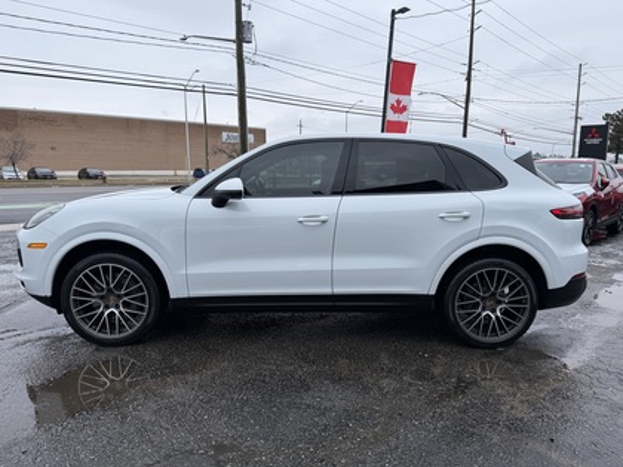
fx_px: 432
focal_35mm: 24
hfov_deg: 71.6
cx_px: 312
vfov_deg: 56.8
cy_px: 234
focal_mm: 6.76
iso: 80
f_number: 1.78
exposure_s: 1/1230
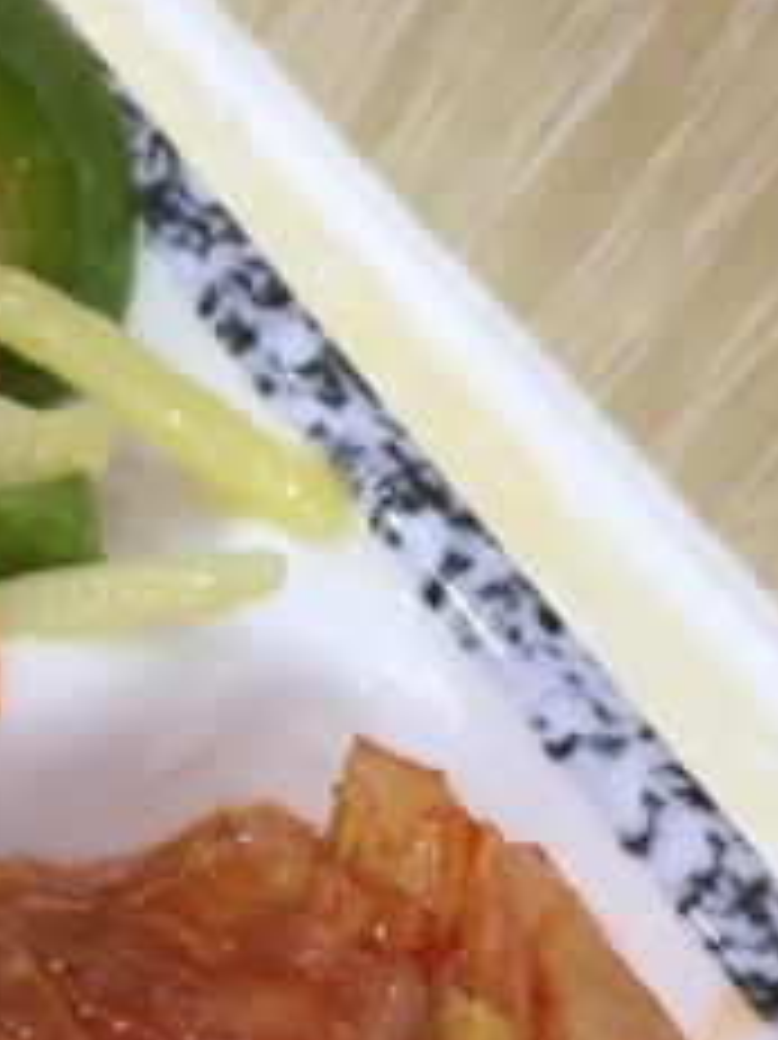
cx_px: -151
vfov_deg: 22.0
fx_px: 2640
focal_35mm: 88
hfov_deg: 16.1
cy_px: 833
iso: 100
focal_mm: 4.15
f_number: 2.2
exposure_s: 1/33
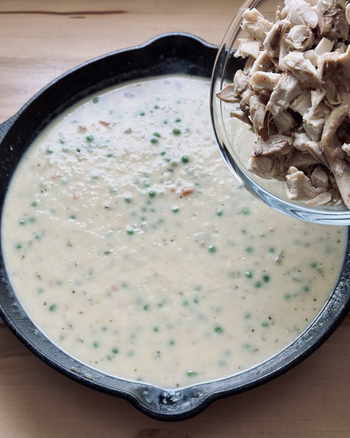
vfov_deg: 36.7
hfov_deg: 29.7
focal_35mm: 51
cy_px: 213
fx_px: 660
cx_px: 177
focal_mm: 6.86
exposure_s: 1/212
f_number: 1.78
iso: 80
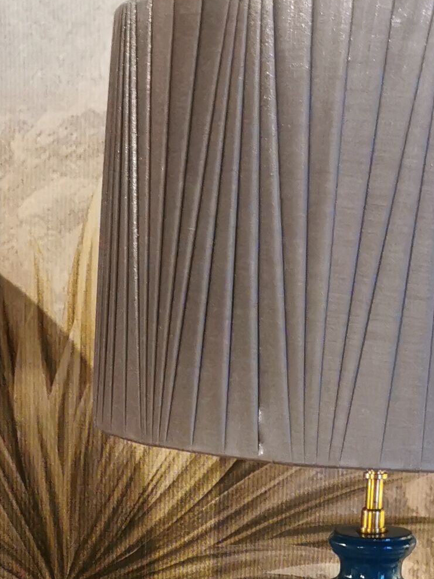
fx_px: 1671
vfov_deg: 19.0
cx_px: 42
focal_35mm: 100
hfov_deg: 14.6
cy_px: 613
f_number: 1.6
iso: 320
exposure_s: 1/50
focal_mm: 5.56
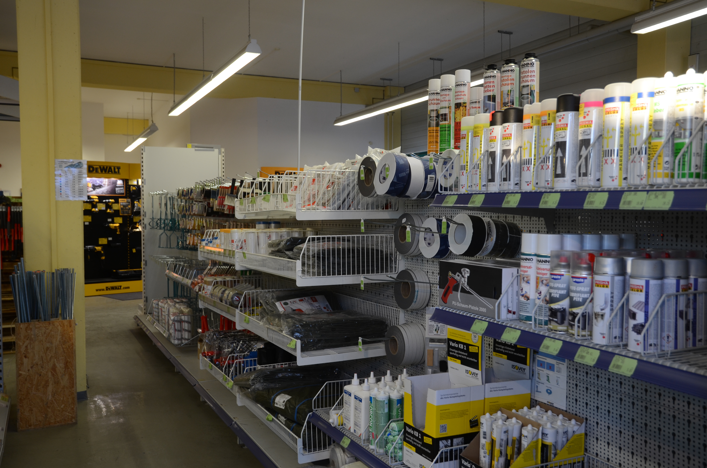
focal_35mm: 33
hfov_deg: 57.3
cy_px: 234
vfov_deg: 39.8
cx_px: 354
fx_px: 647
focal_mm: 22
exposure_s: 1/15
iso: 250
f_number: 5.6
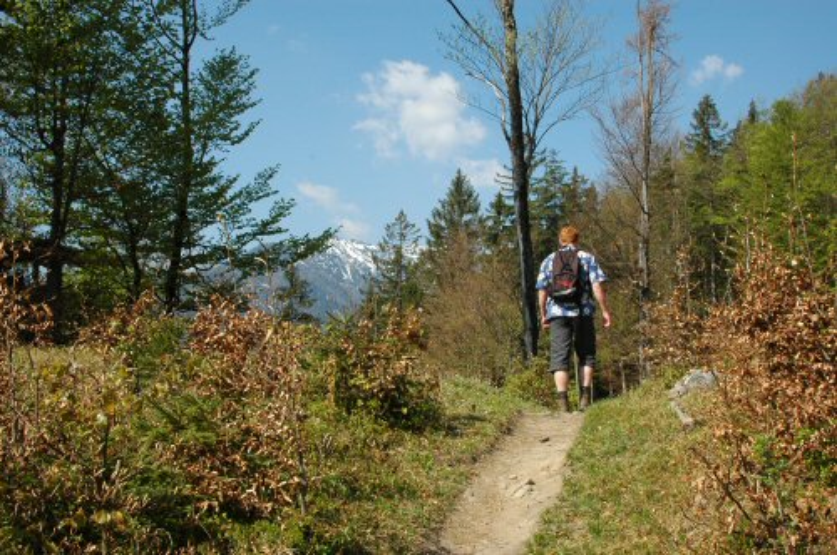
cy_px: 278
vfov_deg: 31.8
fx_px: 975
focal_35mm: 42
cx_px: 418
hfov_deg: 46.5
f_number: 13
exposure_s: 1/160
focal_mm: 28
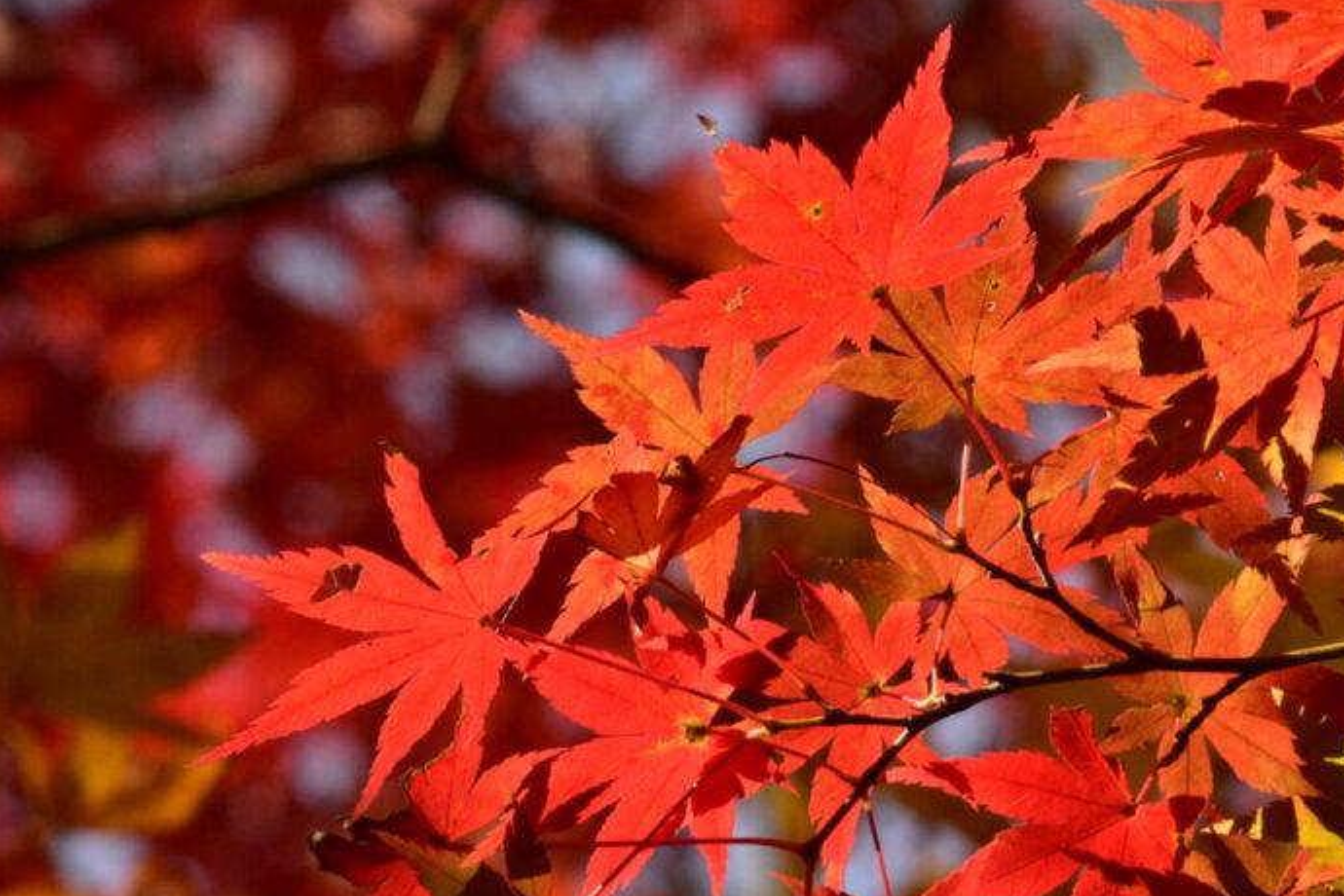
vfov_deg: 2.1
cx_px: 479
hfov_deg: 3.1
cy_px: 646
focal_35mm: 668
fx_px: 24937
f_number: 19
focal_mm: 300
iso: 800
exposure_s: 1/750
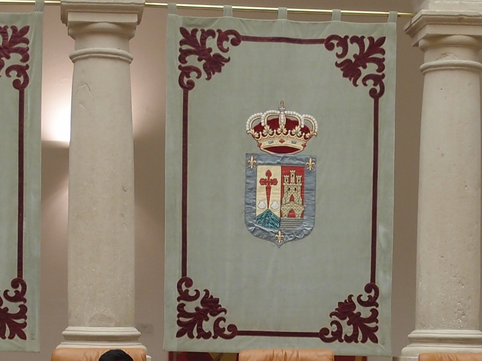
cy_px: 441
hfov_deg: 18.7
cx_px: 220
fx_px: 1462
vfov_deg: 13.7
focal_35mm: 105
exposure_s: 1/80
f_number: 1.9
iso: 100
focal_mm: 6.87
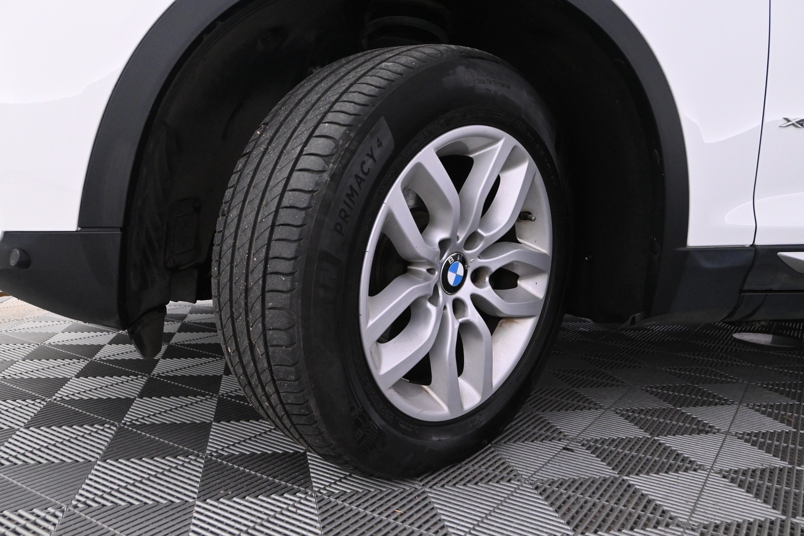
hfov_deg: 63.2
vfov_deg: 44.6
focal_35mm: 29
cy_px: 268
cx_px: 402
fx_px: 653
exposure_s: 1/100
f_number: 5
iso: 3200
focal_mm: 19.5
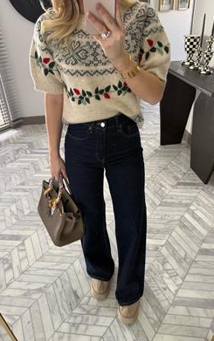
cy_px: 169
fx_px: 242
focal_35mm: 26
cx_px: 107
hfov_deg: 47.7
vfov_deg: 70.4
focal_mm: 6.76
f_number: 1.78
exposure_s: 1/60
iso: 200
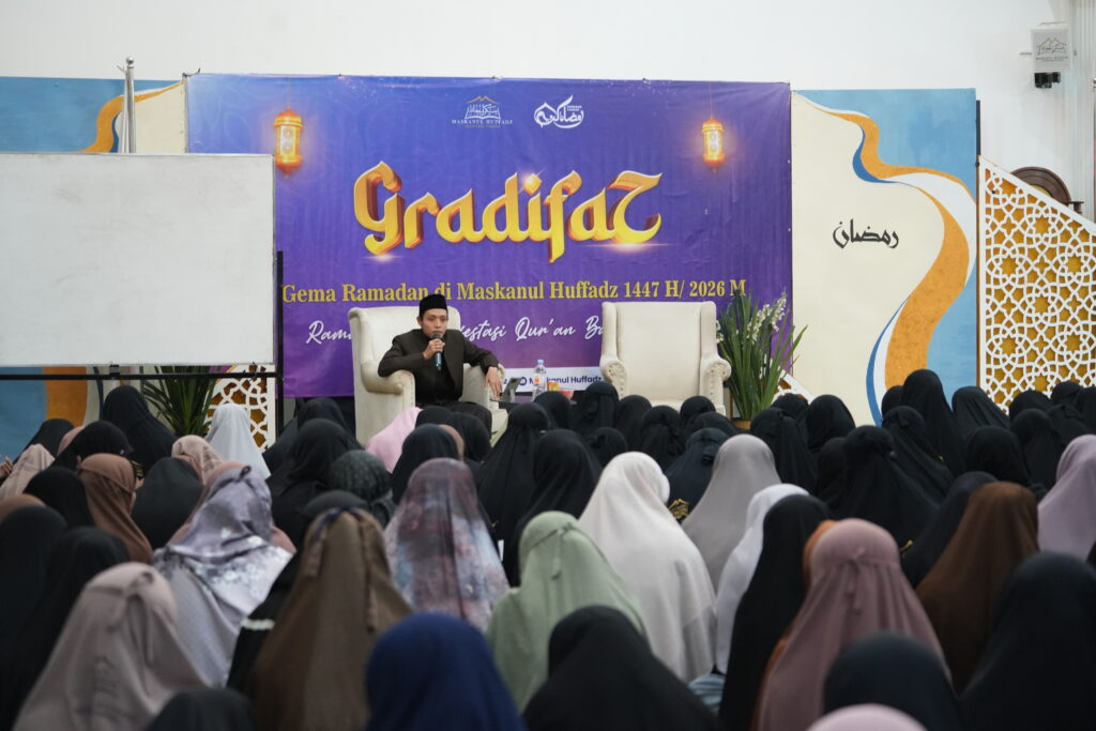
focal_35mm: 74
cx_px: 548
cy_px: 366
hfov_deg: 27.3
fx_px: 2253
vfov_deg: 18.4
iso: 4000
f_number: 4
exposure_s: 1/80
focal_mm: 74
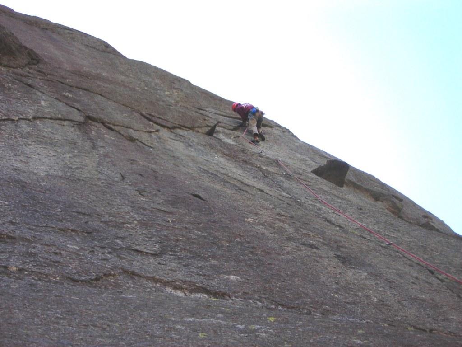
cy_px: 174
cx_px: 231
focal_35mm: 55
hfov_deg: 34.9
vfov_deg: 26.6
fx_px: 734
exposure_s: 1/102
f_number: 3.6
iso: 50
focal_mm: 9.1
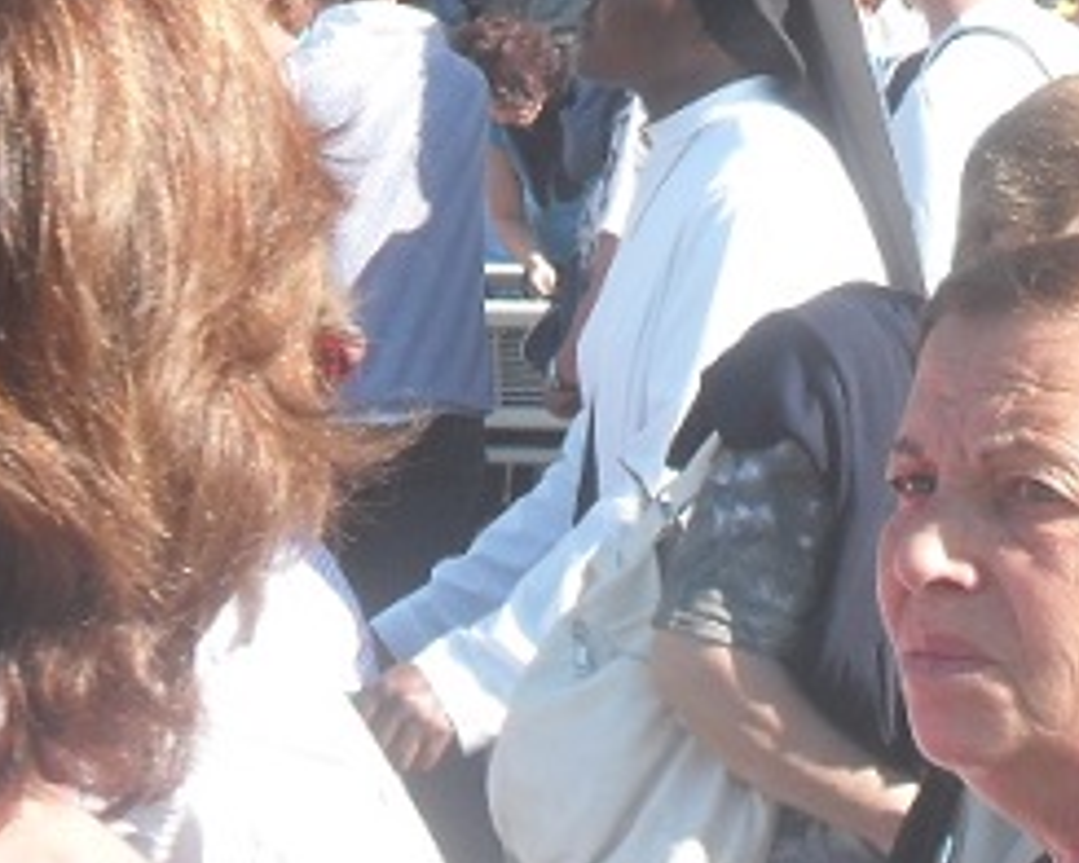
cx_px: 1158
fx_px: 6898
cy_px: -447
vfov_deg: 7.0
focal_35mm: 216
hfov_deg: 8.9
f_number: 4.6
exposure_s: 1/180
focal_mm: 11.7
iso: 100
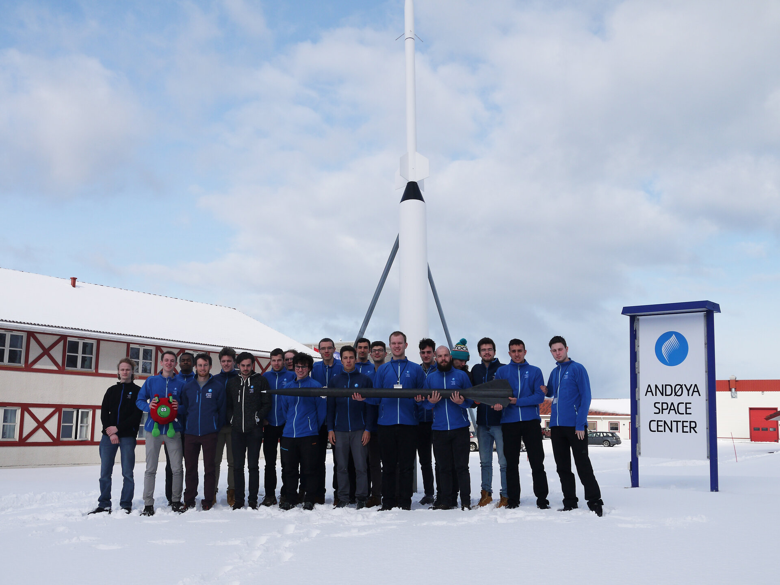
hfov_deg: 49.0
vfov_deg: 37.7
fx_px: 856
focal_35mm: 38
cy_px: 292
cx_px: 390
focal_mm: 19
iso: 100
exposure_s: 1/400
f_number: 9
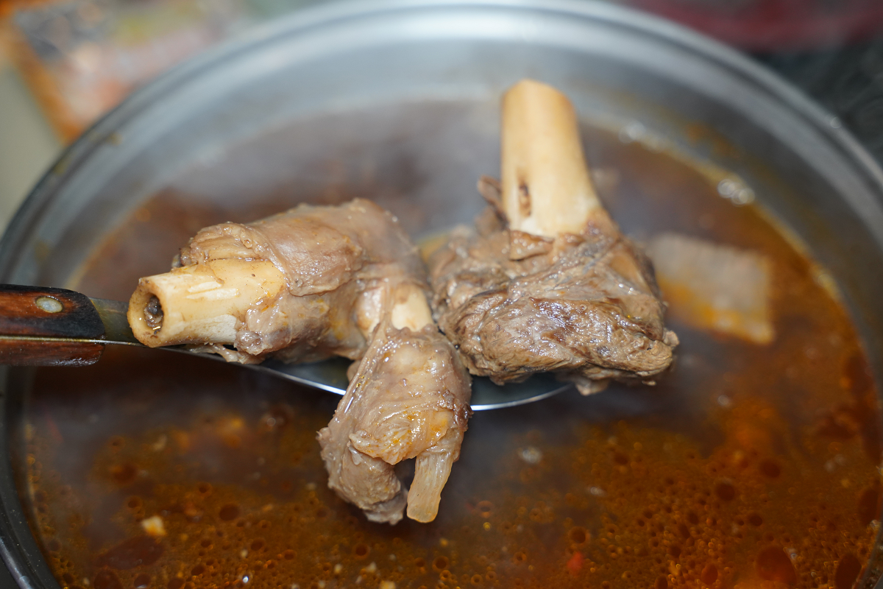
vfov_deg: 18.2
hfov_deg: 27.0
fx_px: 1839
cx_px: 442
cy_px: 294
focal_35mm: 75
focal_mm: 75
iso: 1250
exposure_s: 1/80
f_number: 4
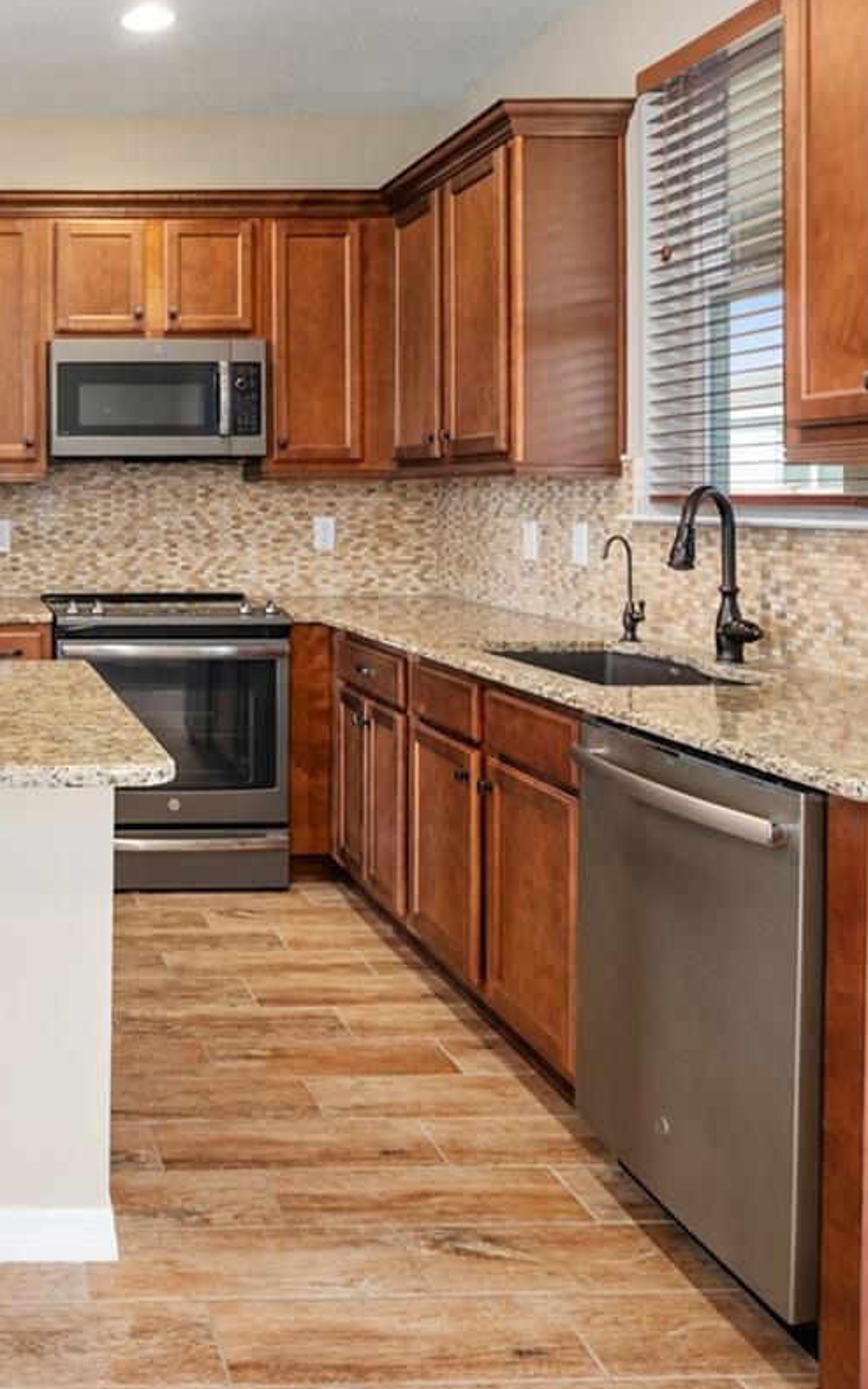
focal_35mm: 31
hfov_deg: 35.7
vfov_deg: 60.0
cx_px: -44
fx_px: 1174
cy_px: 481
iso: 400
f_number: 7.1
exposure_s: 1/4
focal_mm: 15
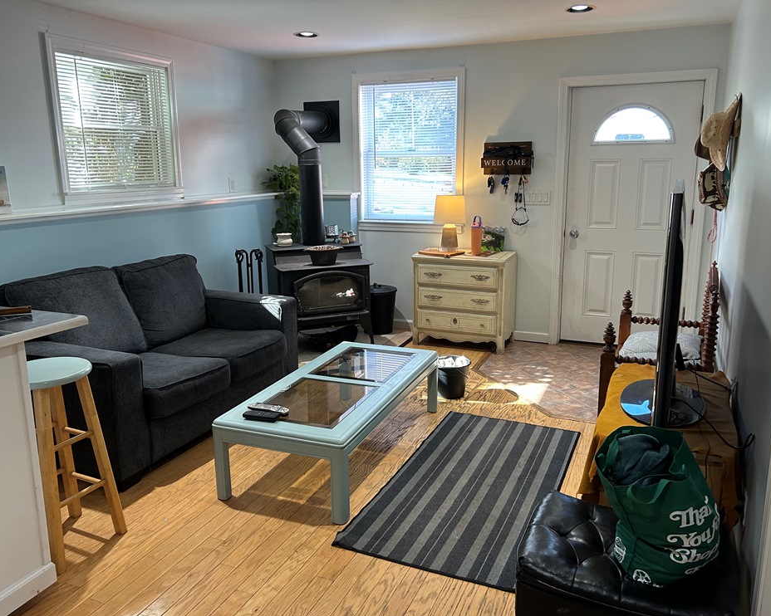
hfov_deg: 62.2
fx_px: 639
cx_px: 397
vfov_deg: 51.5
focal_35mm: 28
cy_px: 306
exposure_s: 1/120
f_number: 1.5
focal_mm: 5.7
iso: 125
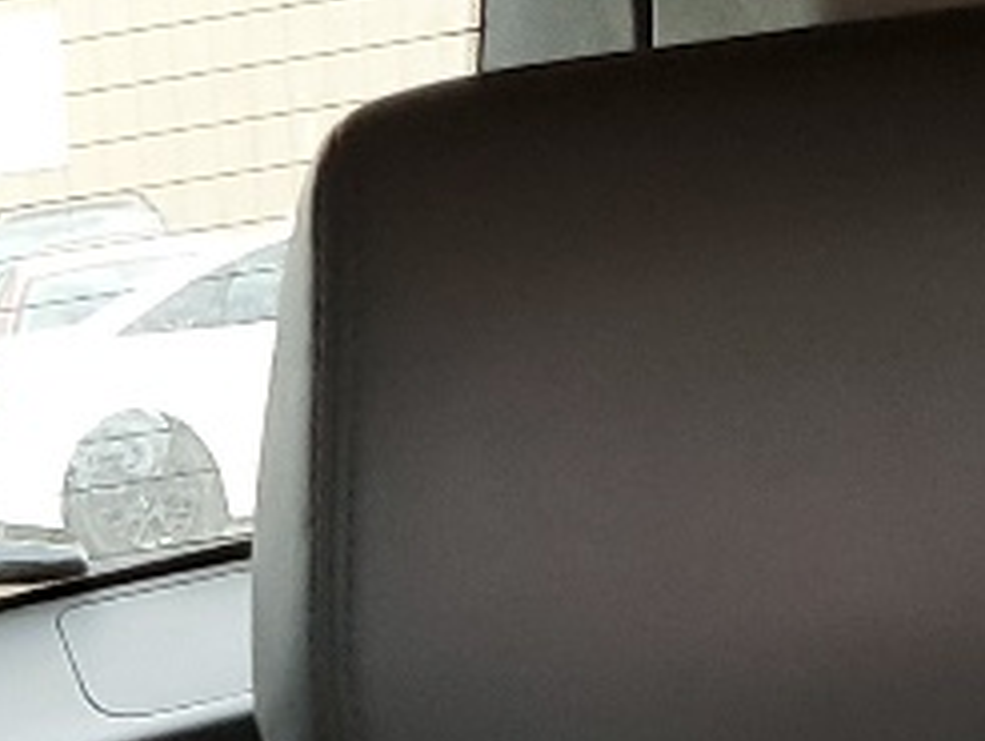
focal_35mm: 169
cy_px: 1951
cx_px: -985
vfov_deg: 8.0
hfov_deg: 10.7
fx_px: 4814
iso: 71
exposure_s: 1/60.2
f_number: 1.5
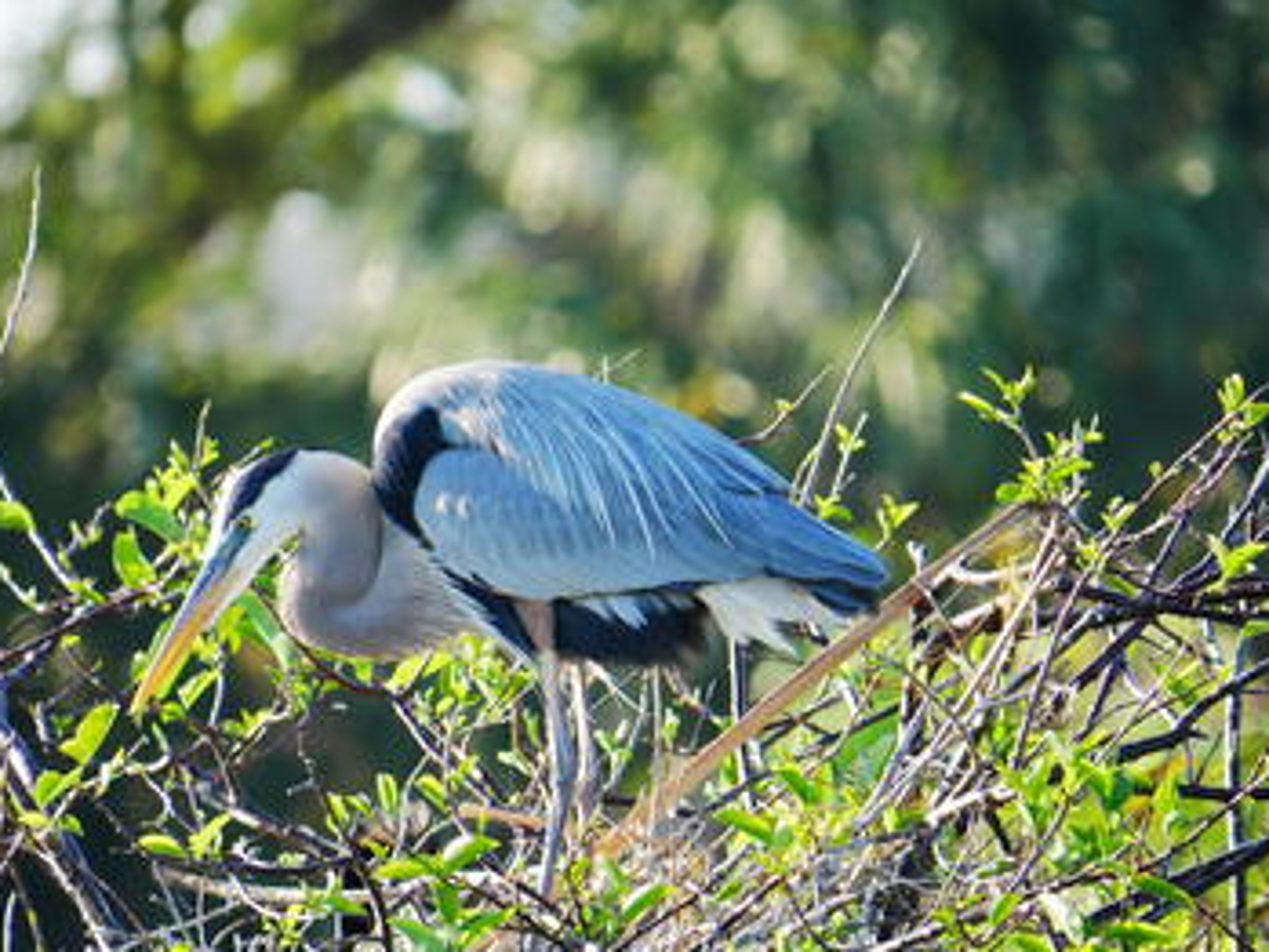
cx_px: 564
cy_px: 552
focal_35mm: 773
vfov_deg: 1.9
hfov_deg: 2.6
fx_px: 28347
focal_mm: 300
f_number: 5.6
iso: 800
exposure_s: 1/640
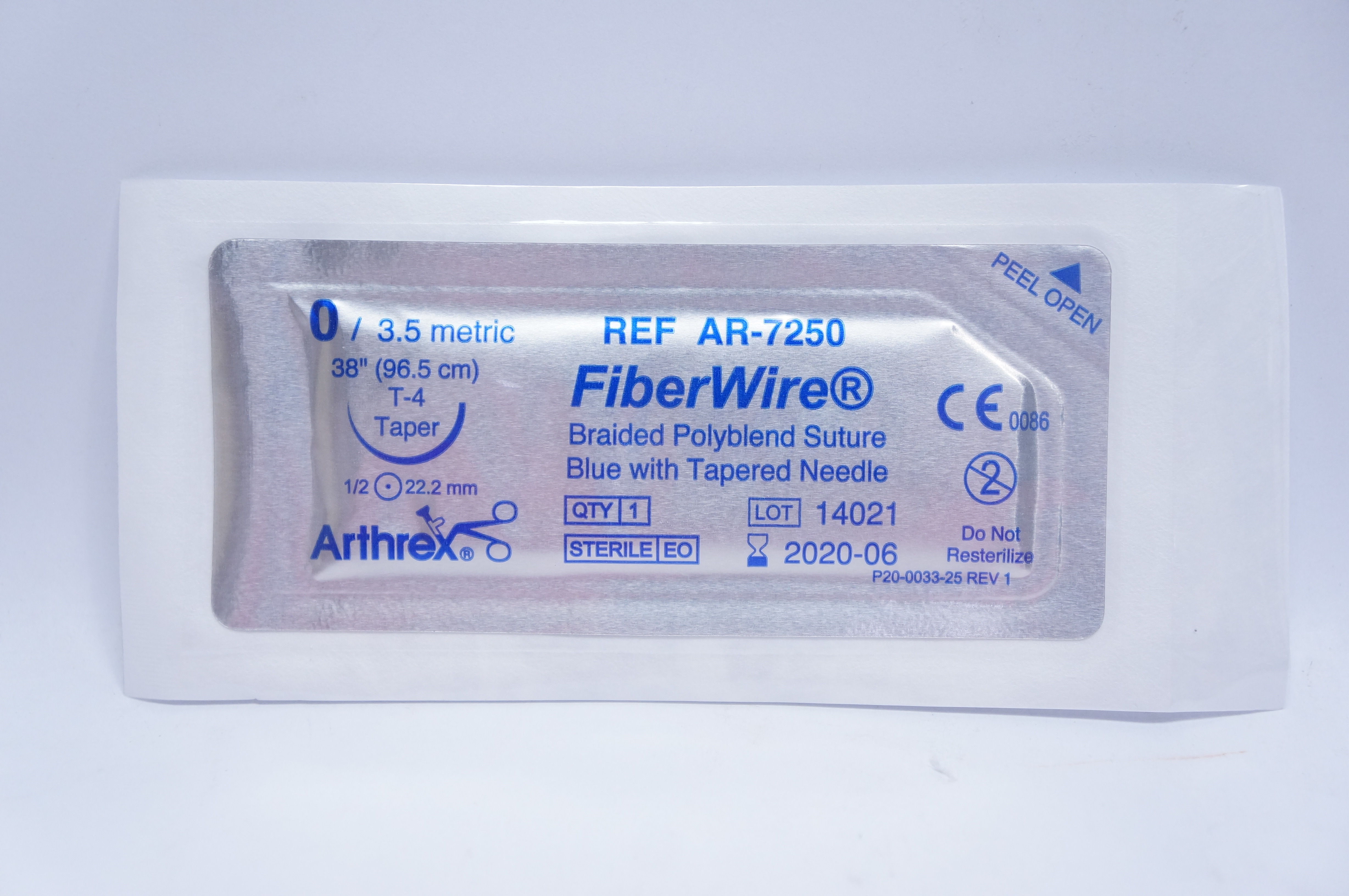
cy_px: 448
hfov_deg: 35.1
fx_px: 2134
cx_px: 674
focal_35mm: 57
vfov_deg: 23.7
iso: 800
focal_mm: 38
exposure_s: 1/125
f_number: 4.5
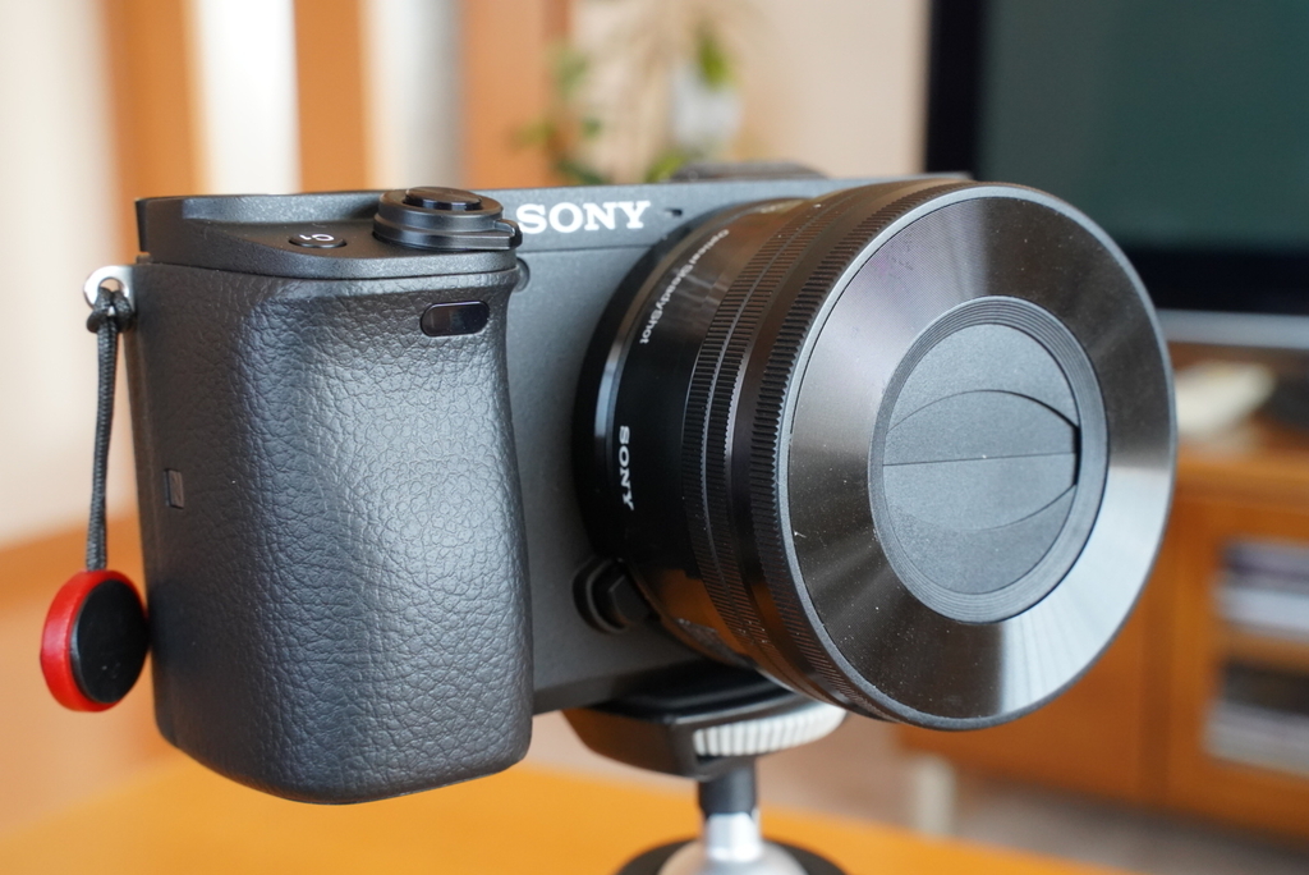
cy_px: 438
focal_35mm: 45
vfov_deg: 29.9
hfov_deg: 43.6
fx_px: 1637
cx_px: 654
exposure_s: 1/50
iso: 5000
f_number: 11
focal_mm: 45
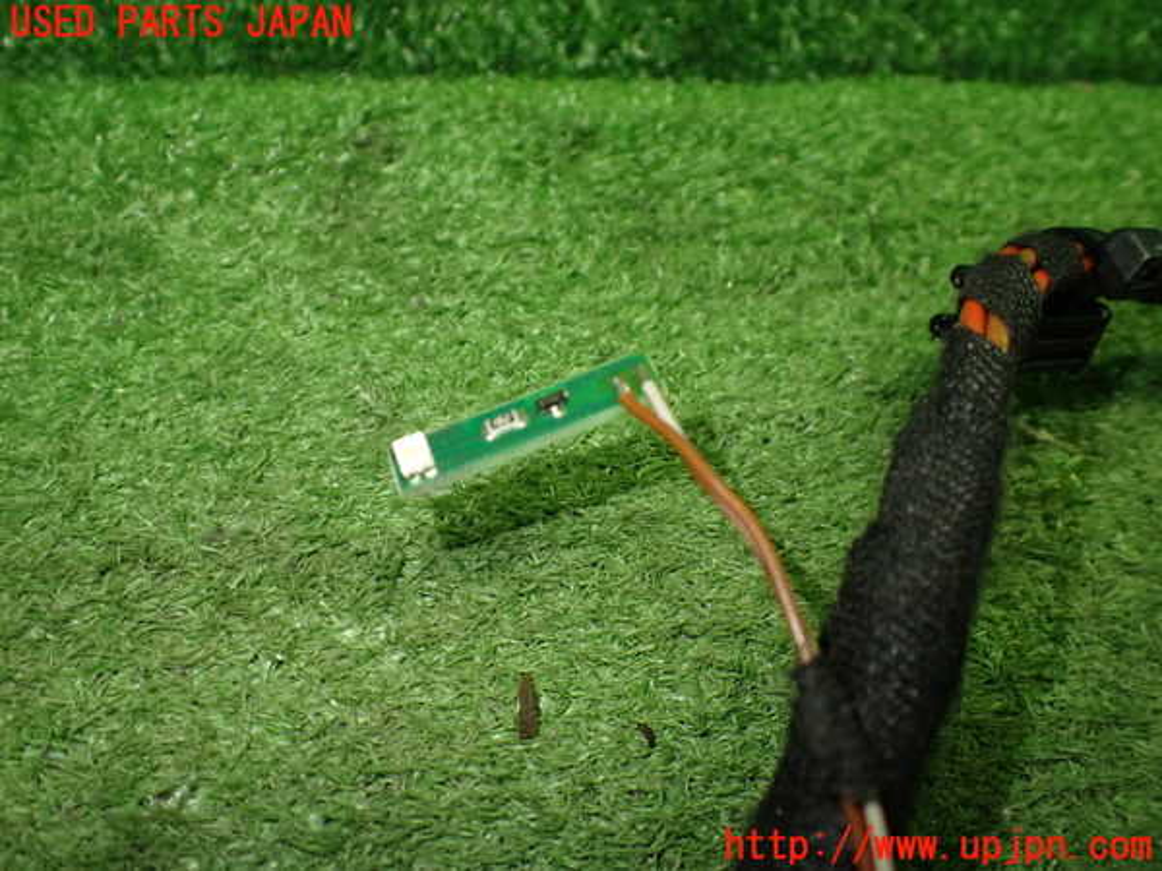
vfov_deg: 46.8
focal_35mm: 30
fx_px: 1007
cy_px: 436
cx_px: 581
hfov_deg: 60.0
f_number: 2.3
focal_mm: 5.4
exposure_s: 1/125
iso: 500
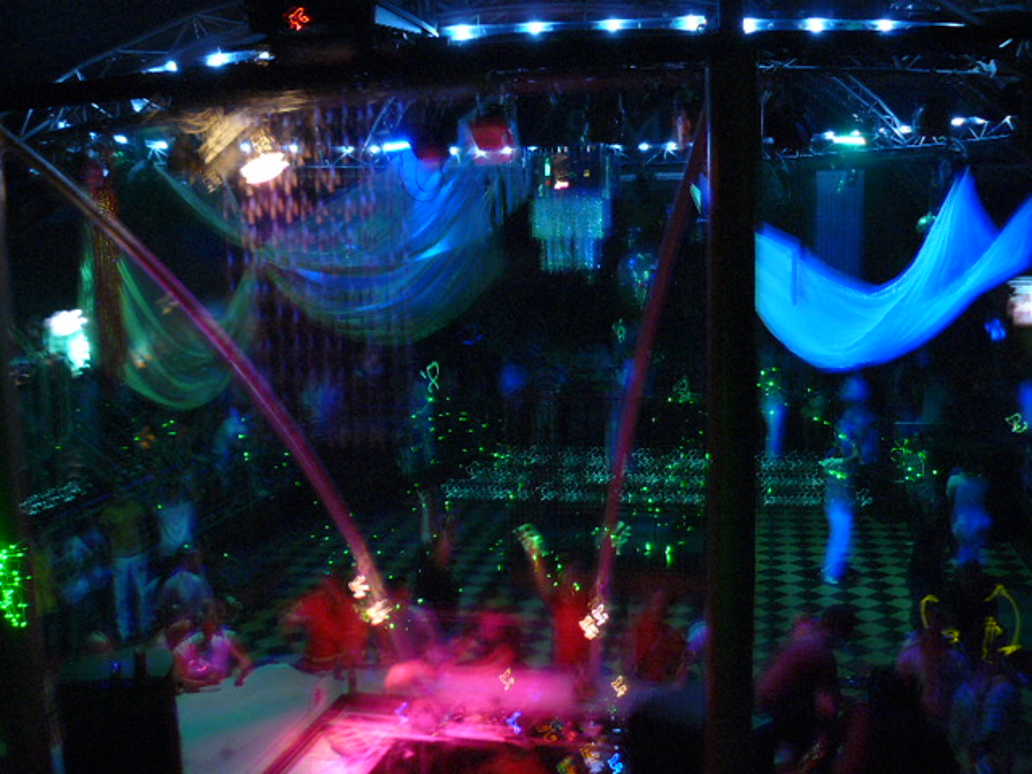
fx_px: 1073
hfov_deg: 51.4
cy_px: 387
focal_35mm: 36
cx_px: 516
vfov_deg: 39.7
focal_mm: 6
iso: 200
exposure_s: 1.3
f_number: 2.8
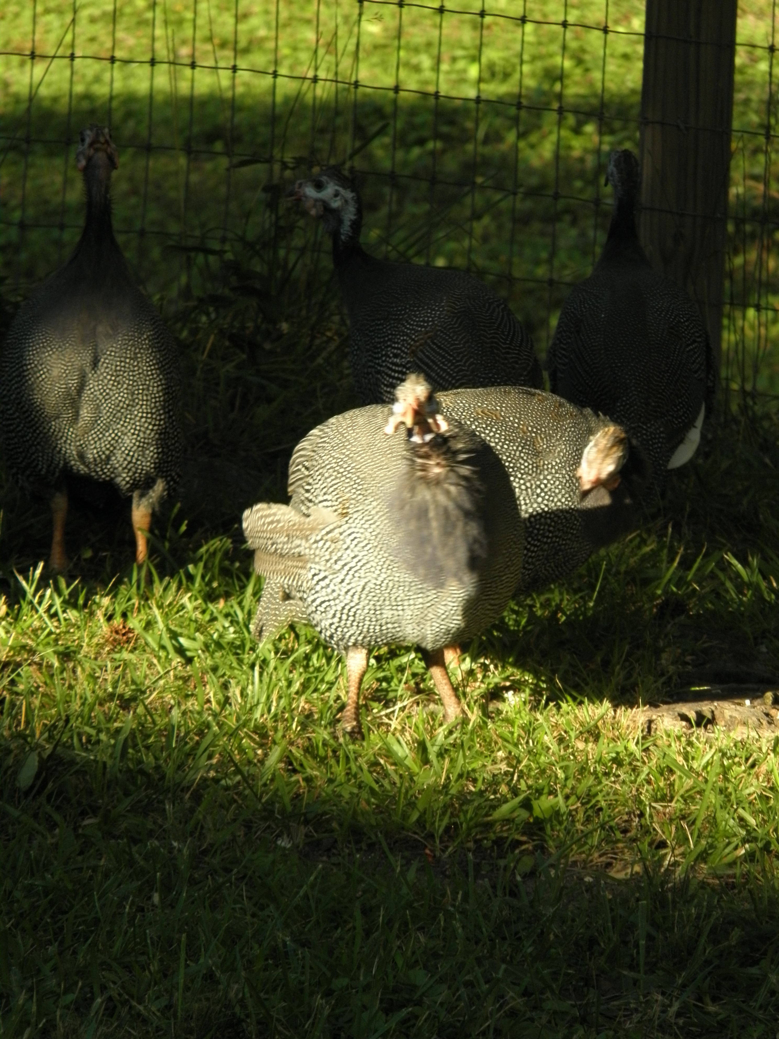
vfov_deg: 6.4
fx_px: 9332
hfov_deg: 4.8
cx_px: 390
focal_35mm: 311
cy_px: 520
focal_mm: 55.7
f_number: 5.4
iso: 125
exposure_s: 1/125
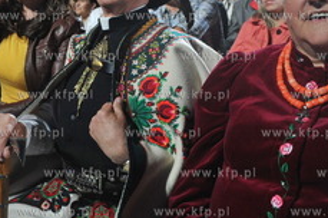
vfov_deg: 31.6
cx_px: 132
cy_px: 75
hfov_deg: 46.2
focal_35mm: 42
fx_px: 382
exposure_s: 1/250
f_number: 5.6
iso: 3200
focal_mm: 24
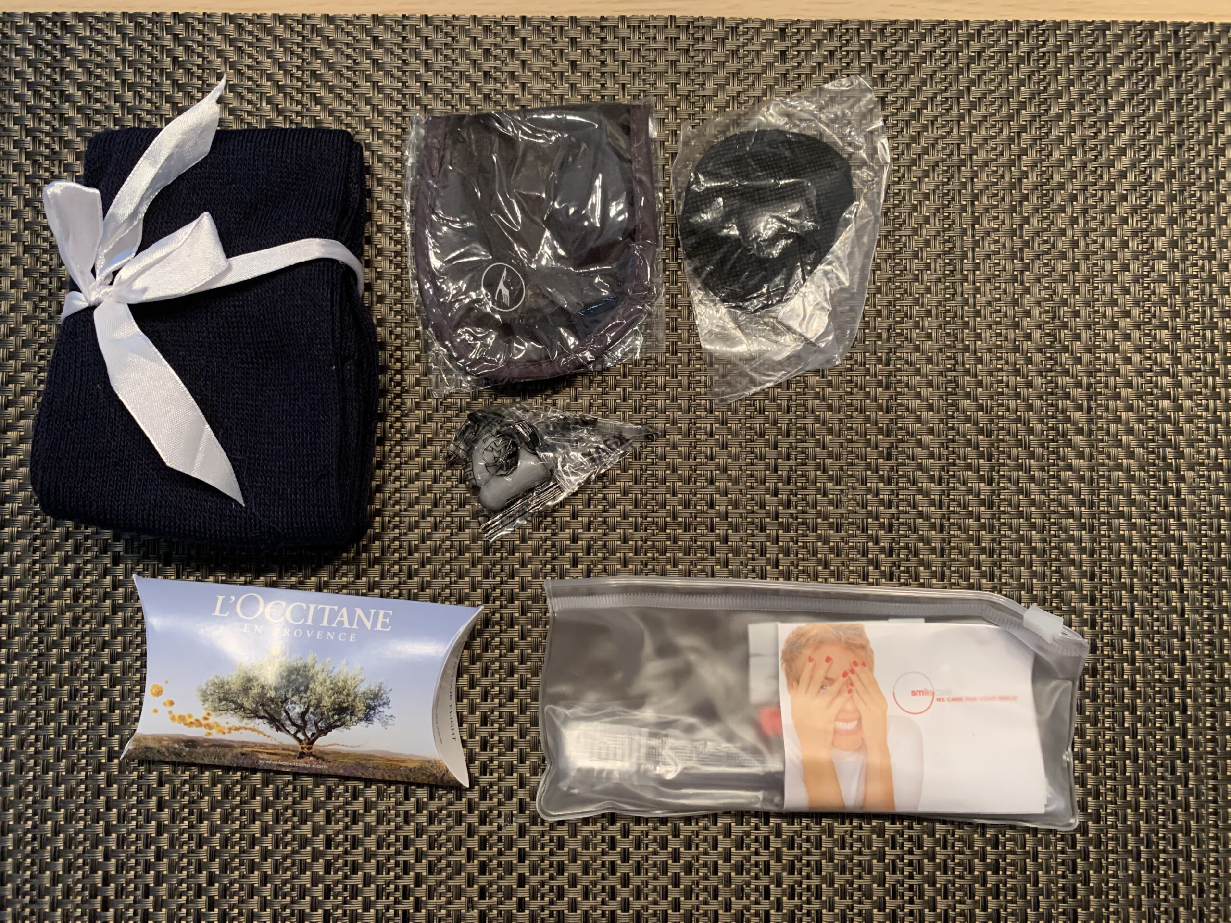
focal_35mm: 26
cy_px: 462
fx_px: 925
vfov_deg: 53.1
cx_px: 616
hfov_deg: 67.3
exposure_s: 1/50
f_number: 1.8
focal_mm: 4.25
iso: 320
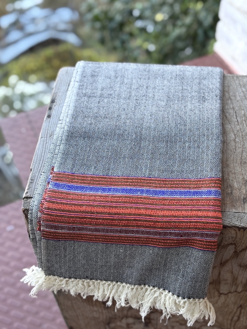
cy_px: 164
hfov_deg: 30.3
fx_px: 457
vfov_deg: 39.7
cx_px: 124
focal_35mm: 48
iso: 50
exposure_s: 1/122
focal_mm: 6.76
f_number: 1.78
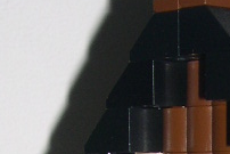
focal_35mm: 200
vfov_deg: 6.5
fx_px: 1279
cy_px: 407
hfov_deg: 10.0
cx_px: 310
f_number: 7.6
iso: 100
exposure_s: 1/60
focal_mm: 8
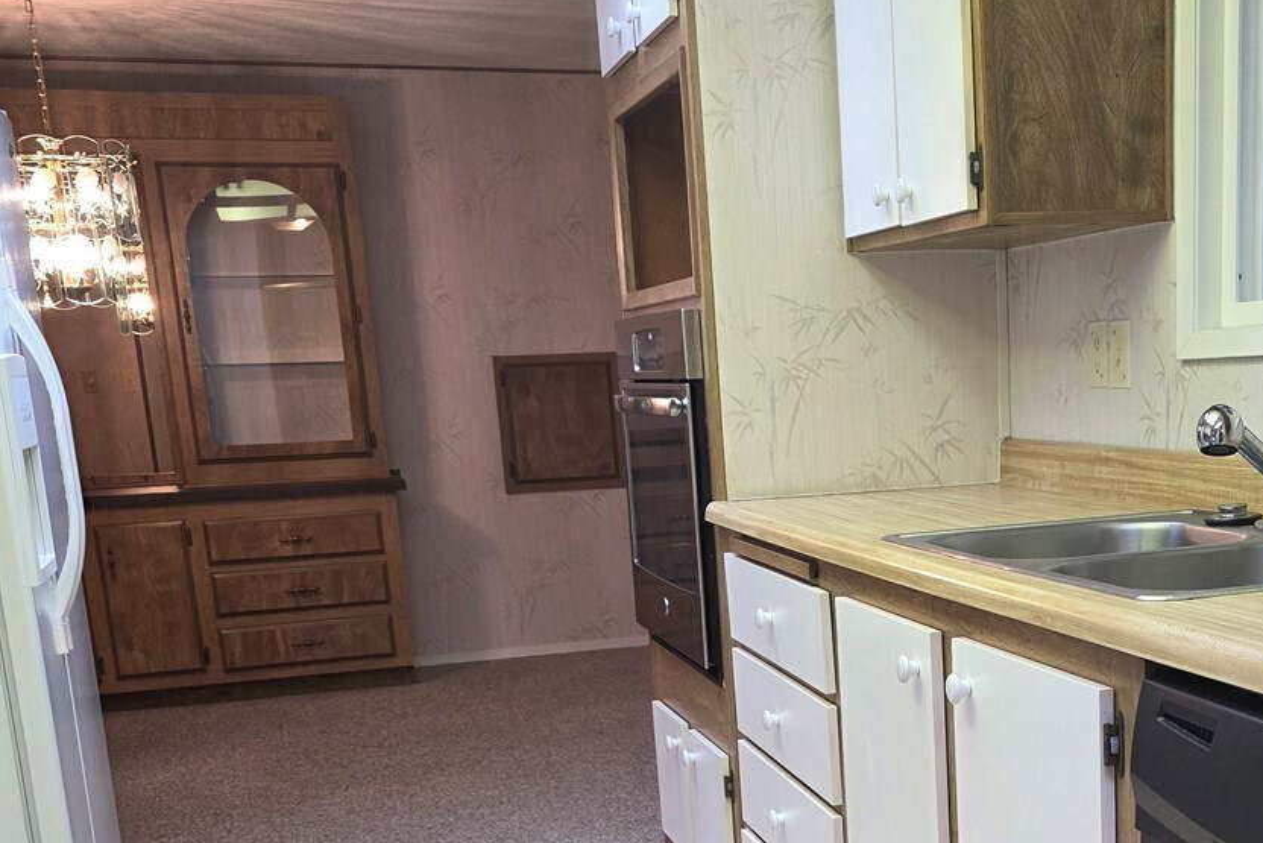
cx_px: 921
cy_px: 758
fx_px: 1614
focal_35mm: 46
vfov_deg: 28.2
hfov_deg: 41.7
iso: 250
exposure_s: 1/120
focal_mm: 6.3
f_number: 1.7
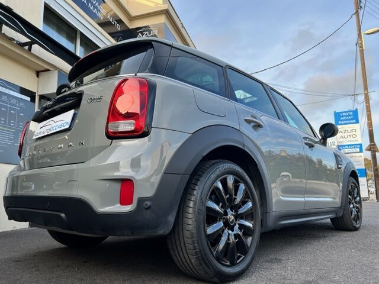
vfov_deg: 53.1
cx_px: 190
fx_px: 285
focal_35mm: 26
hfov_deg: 67.3
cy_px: 142
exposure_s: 1/658
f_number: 1.5
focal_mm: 5.7
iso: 50
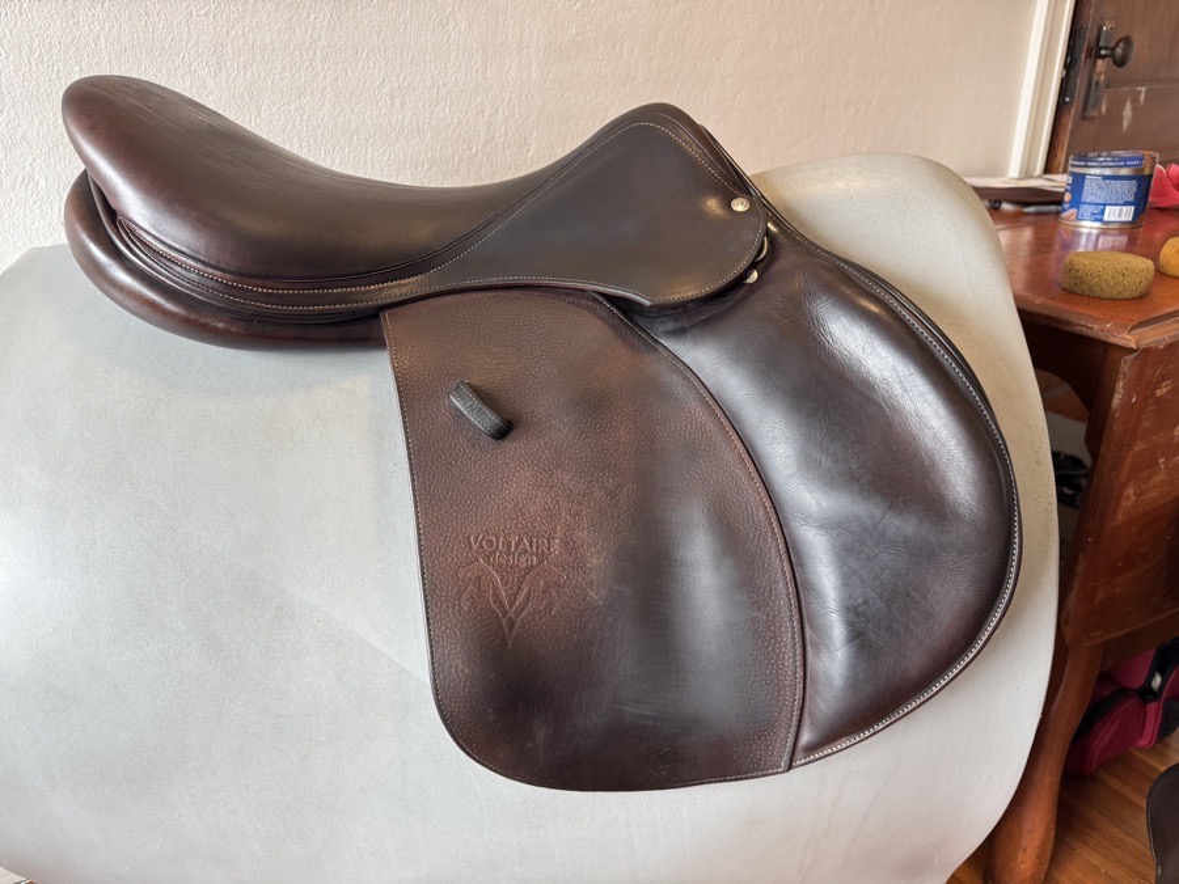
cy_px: 442
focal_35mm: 24
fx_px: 817
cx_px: 590
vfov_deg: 56.8
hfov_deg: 71.6
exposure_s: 1/120
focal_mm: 6.76
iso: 200
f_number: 1.78
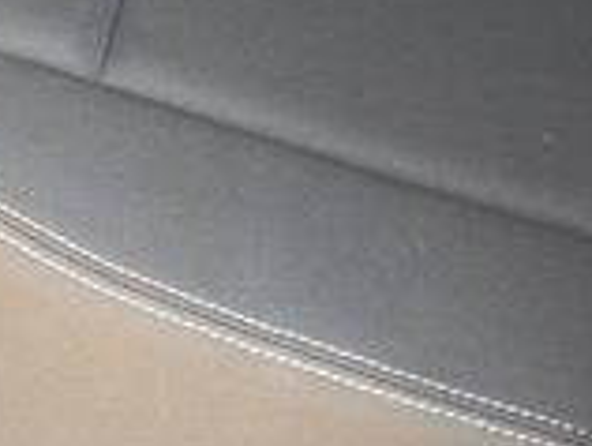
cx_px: 64
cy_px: -232
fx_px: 1661
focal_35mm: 97
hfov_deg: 19.8
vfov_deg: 14.2
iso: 1098
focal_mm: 6.9
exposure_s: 1/370
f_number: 1.68
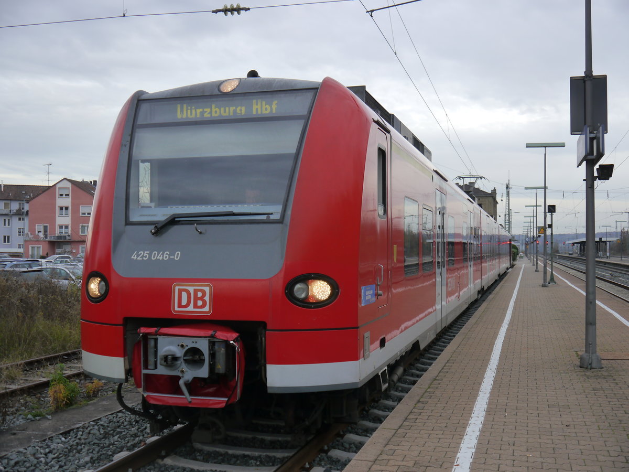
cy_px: 236
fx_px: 727
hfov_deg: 46.8
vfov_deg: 36.0
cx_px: 314
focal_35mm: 40
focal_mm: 20
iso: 160
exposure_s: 1/60
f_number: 4.2
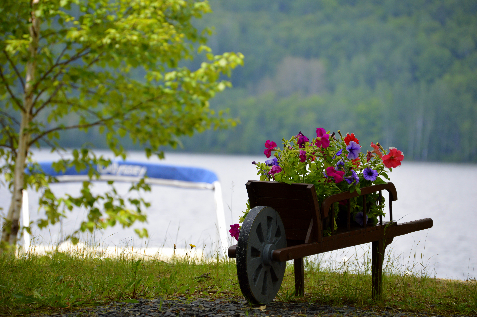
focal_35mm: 180
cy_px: 158
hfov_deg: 11.4
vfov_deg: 7.6
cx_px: 238
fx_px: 2383
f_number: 5.6
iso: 220
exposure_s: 1/500
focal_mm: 120
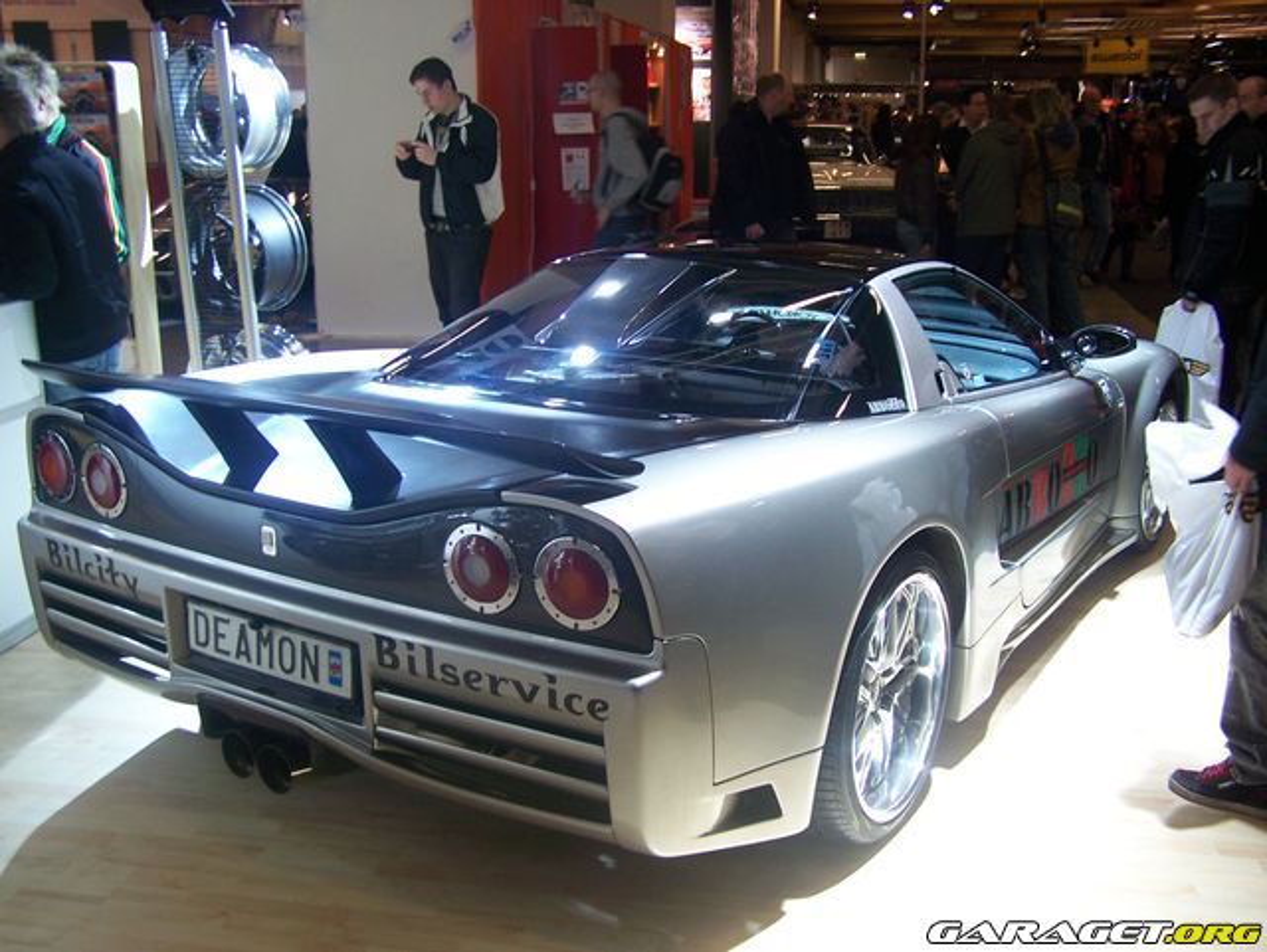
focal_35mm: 38
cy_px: 476
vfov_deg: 37.8
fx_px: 1392
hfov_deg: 48.9
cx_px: 634
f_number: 2.8
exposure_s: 1/30
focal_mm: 6.3
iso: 80
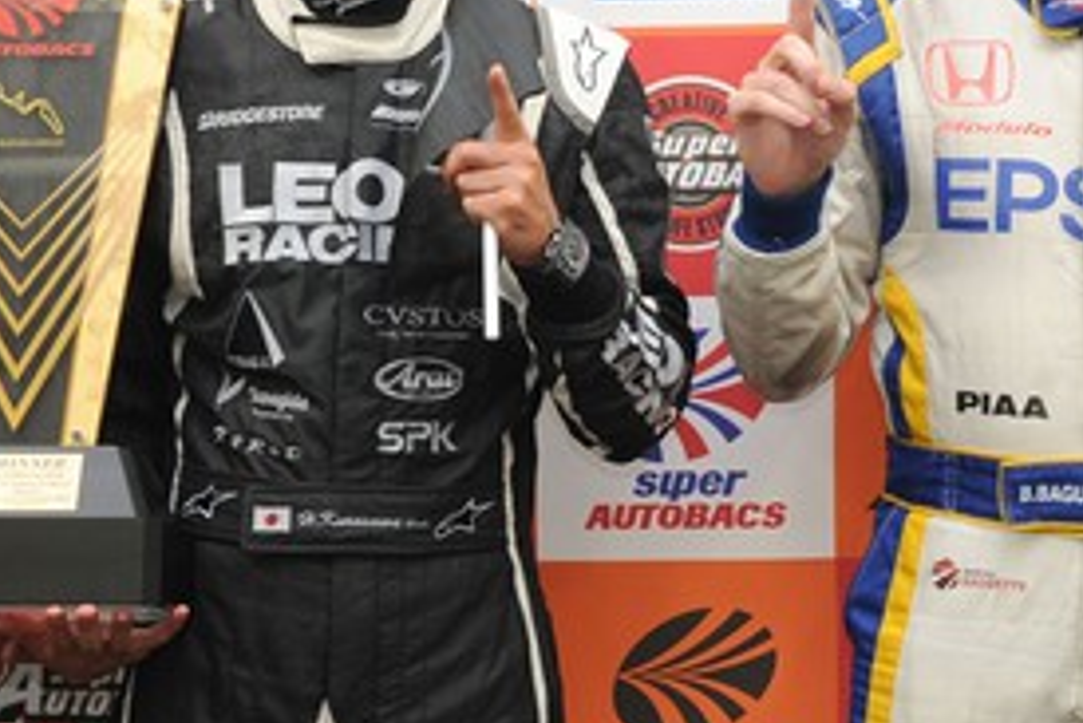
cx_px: 711
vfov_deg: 13.0
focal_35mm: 105
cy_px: 138
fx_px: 3160
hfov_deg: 19.4
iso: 800
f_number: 6.7
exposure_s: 1/60
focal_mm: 40
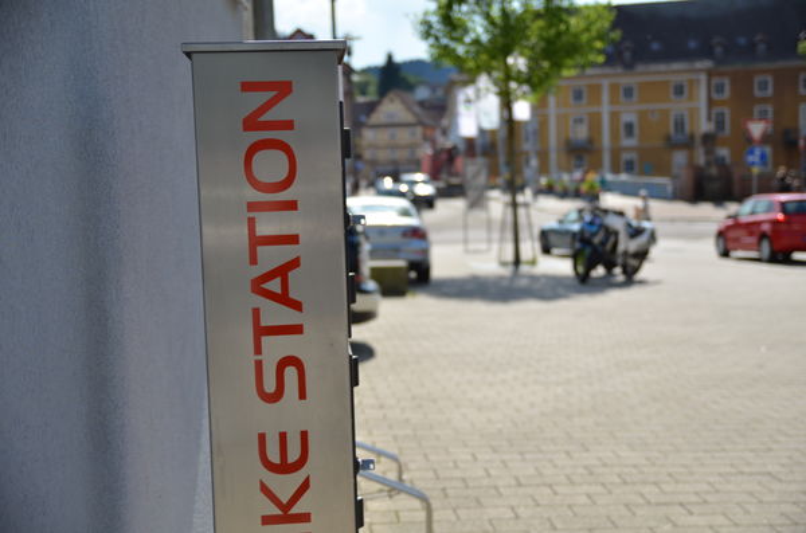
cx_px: 403
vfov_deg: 26.3
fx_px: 1139
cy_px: 266
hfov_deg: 39.0
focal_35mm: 51
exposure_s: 1/2500
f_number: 2.8
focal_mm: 34
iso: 100
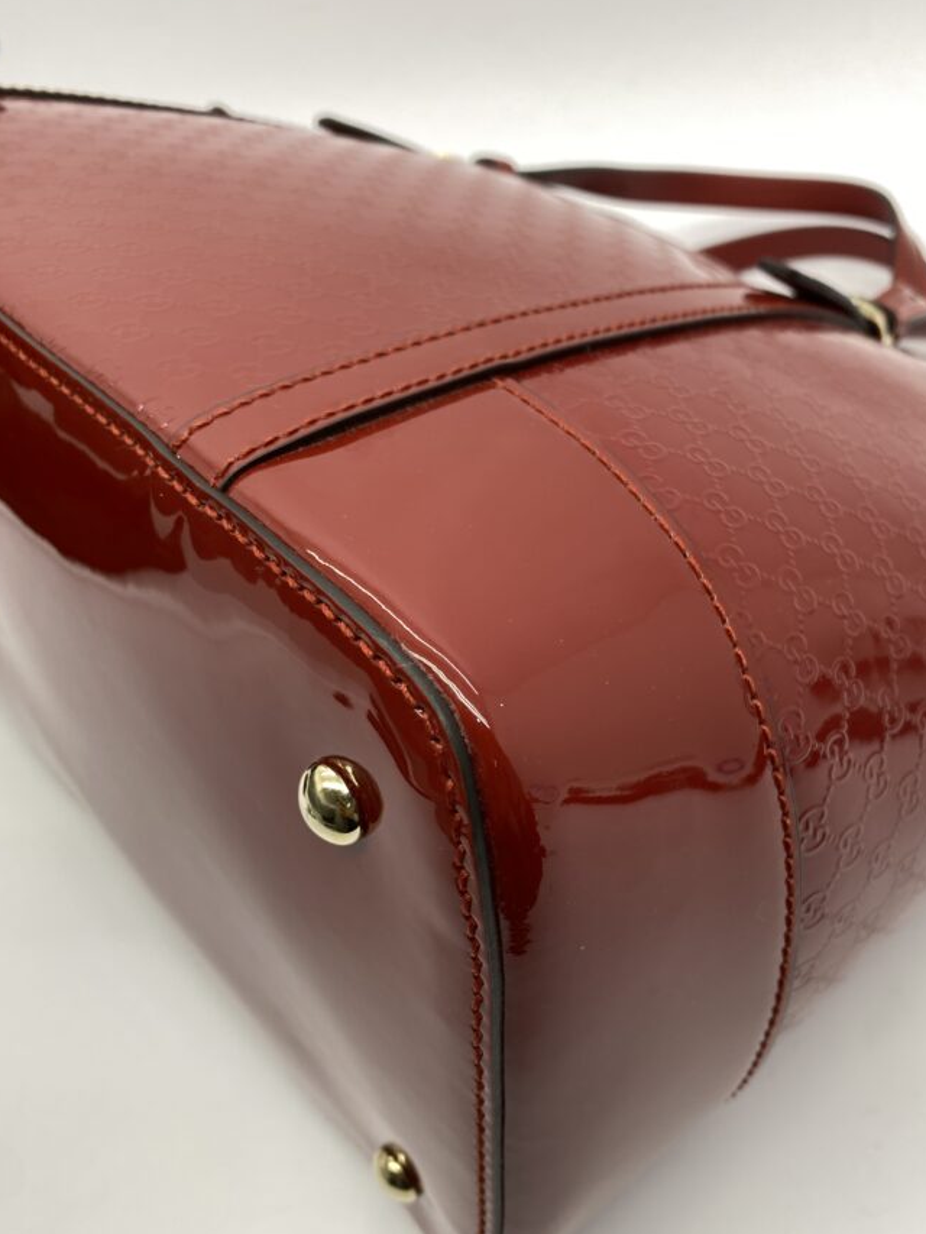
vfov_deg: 59.6
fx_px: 1070
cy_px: 719
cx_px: 472
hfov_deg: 46.8
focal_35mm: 30
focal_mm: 4.25
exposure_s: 1/100
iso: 50
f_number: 1.8
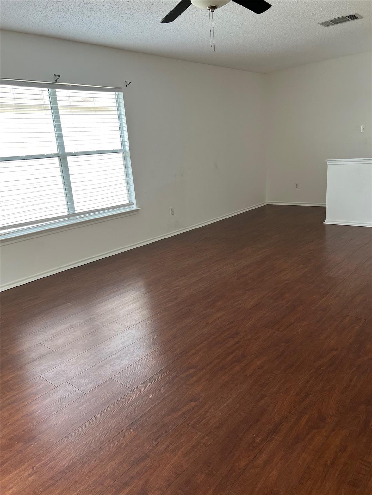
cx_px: 186
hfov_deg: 53.1
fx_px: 373
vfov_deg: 67.3
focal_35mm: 26
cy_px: 248
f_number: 1.5
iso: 80
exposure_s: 1/120
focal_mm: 5.7
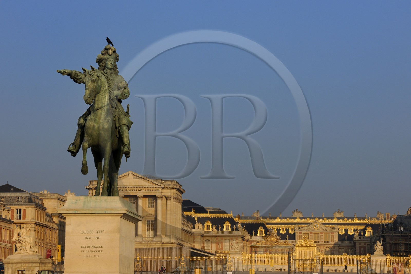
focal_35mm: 135
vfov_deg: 10.2
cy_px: 137
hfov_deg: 15.2
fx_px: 1541
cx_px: 206
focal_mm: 135
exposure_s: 1/160
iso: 200
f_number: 13
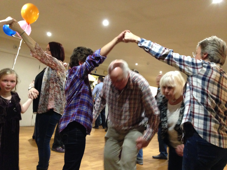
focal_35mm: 33
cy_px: 85
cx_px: 114
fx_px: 216
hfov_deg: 55.4
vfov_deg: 42.9
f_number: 2.4
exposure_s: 1/15
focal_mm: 4.12
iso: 500
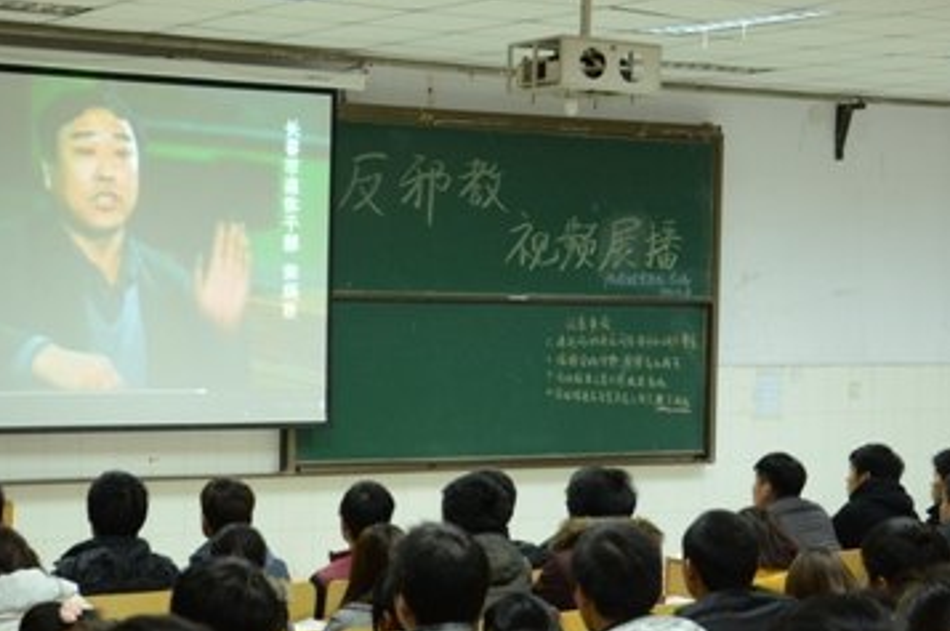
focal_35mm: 86
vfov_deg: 15.8
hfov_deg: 23.6
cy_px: 418
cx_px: 373
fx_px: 2266
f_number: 4.2
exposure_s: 1/25
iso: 1600
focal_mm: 32
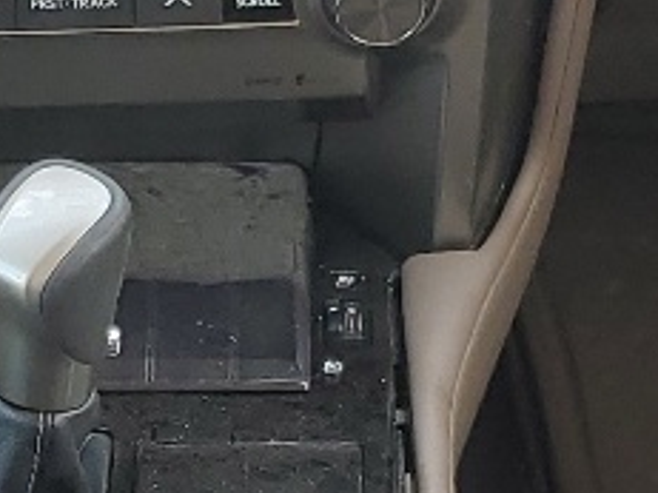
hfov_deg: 10.9
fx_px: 3420
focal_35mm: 180
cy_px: 425
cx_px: 77
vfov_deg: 8.2
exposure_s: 1/208
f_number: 1.5
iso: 50
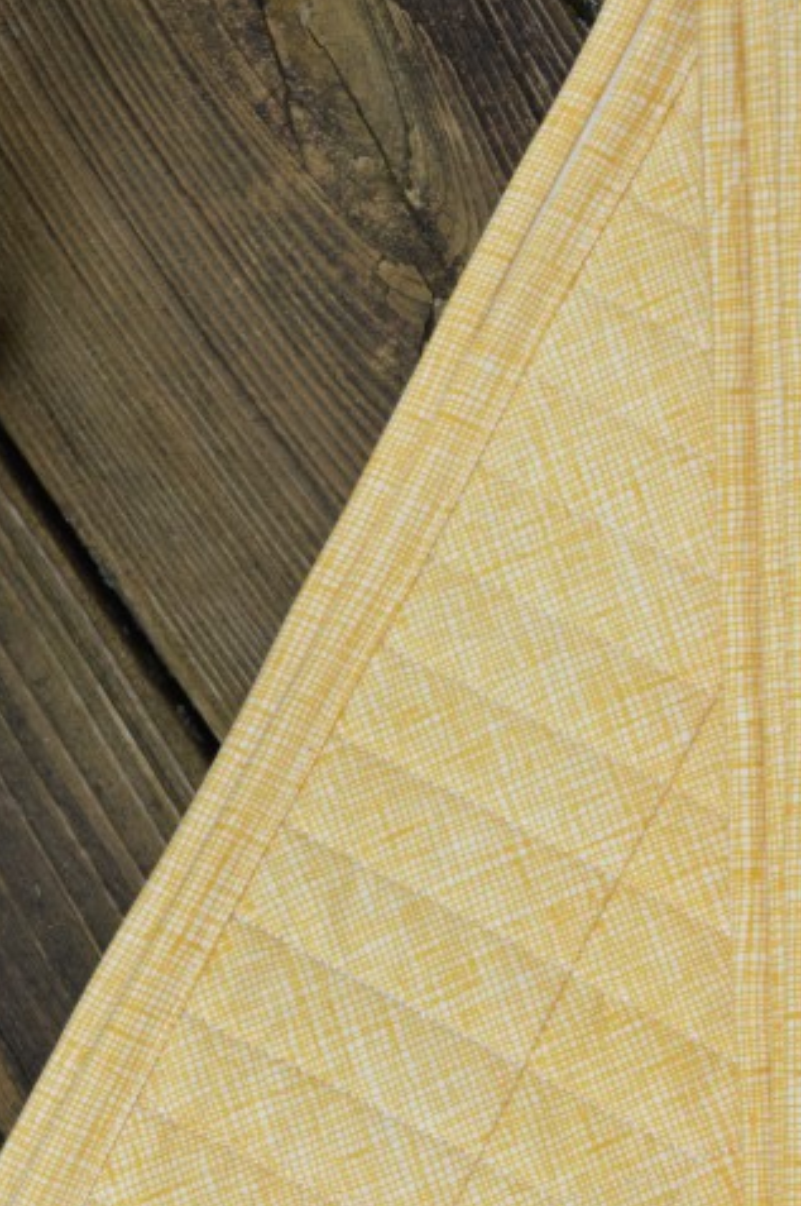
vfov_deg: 23.4
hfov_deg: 15.8
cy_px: 935
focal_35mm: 86
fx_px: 2876
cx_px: 283
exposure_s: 1/125
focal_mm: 26
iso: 100
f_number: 5.6
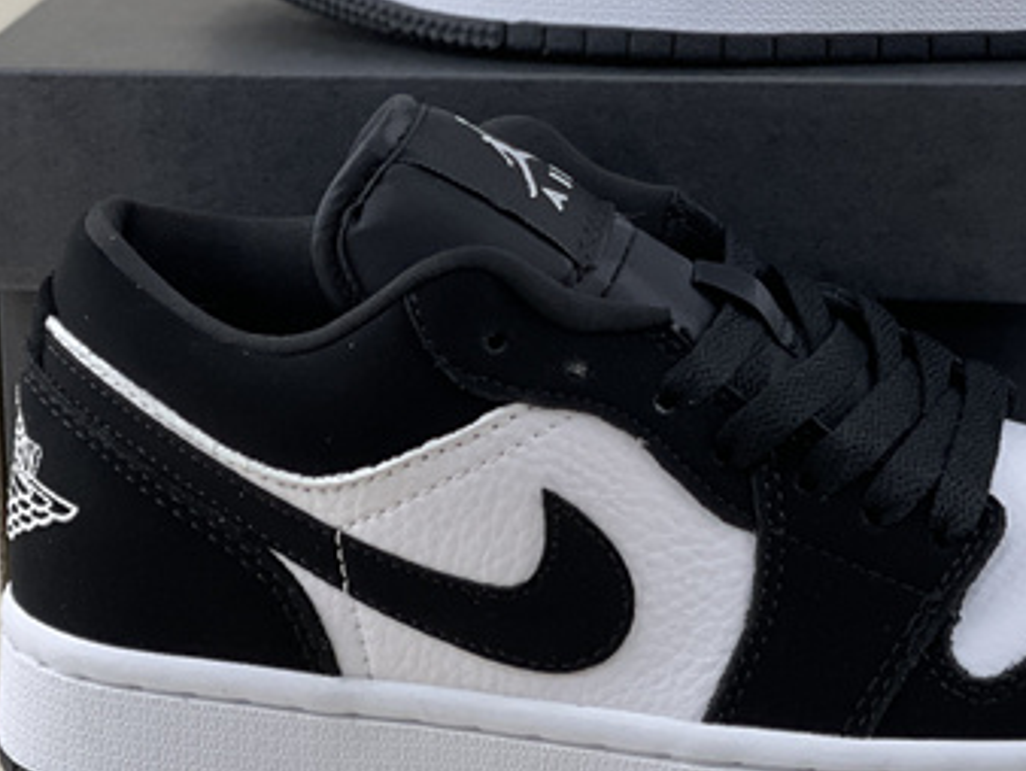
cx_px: 801
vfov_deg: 10.6
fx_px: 4152
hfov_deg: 14.0
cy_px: 135
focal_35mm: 140
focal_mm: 7.5
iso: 160
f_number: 2.2
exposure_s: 1/100
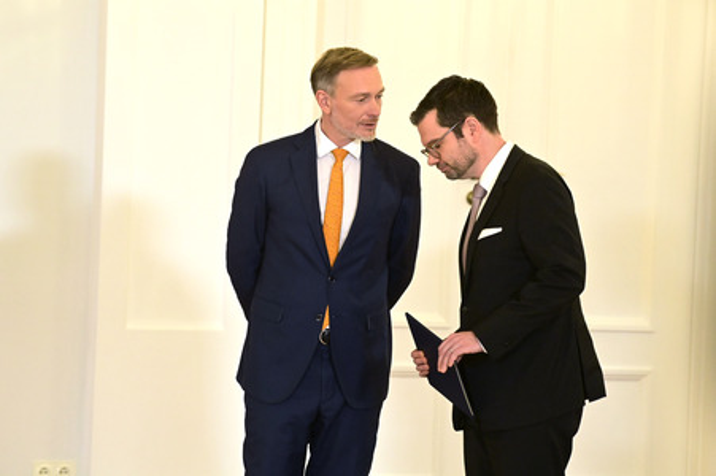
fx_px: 3975
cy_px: 238
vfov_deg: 6.9
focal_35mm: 200
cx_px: 358
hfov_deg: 10.3
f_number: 5.6
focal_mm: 200
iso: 10000
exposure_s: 1/320
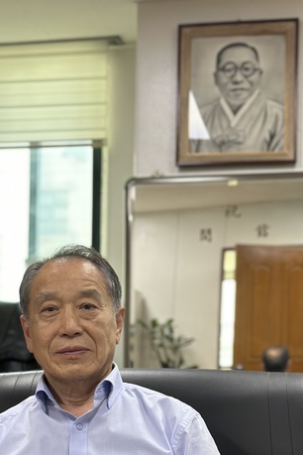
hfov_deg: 15.7
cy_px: 284
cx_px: 114
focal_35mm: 87
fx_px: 1098
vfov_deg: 23.3
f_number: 1.78
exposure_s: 1/120
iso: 160
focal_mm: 6.86
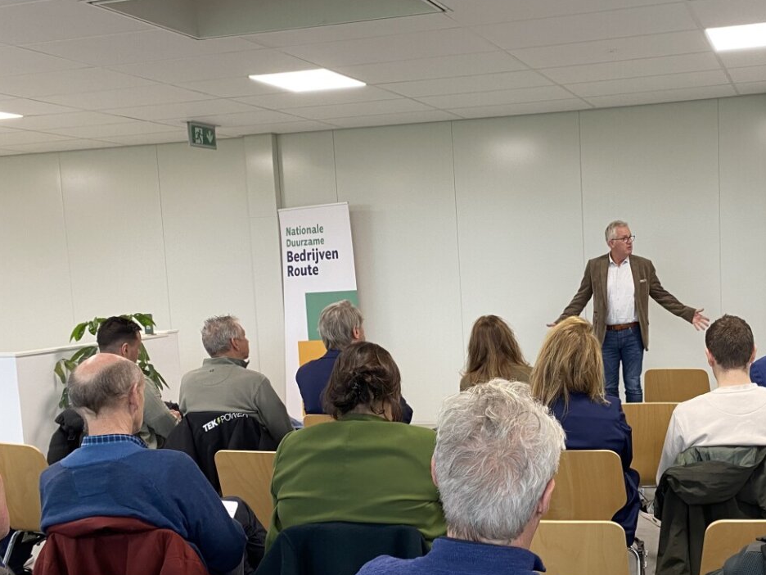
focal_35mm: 40
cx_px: 573
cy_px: 345
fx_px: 885
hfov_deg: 45.2
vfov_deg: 35.8
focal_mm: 4.25
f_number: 1.8
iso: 80
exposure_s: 1/50
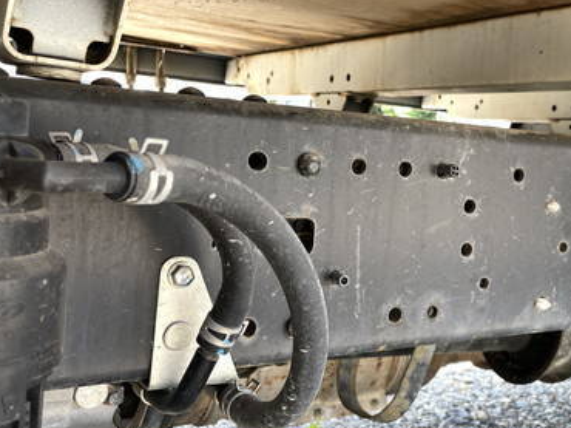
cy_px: 192
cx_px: 434
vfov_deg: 32.1
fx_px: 742
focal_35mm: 45
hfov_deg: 40.8
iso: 40
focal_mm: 4.2
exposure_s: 1/121
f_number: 1.6
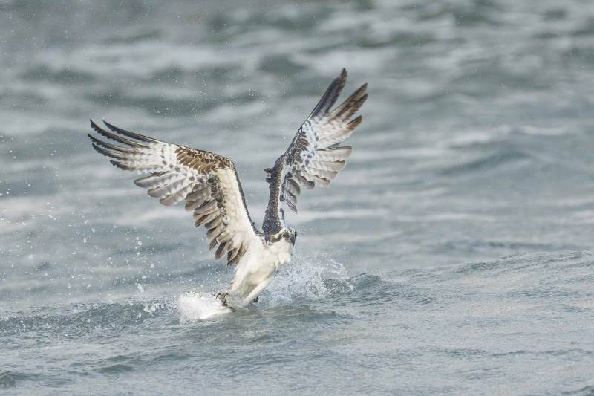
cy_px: 198
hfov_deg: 2.5
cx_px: 297
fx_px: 13856
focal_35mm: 840
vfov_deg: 1.6
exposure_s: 1/2500
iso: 3200
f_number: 5.6
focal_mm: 840
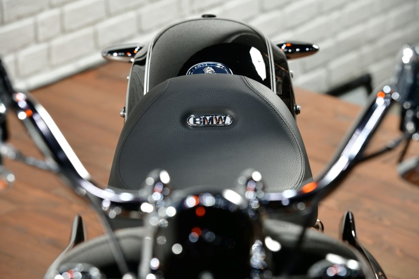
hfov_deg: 12.8
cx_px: 210
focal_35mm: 160
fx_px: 1862
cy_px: 140
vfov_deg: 8.6
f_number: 7.1
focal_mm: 160
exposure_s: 1/100
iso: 200
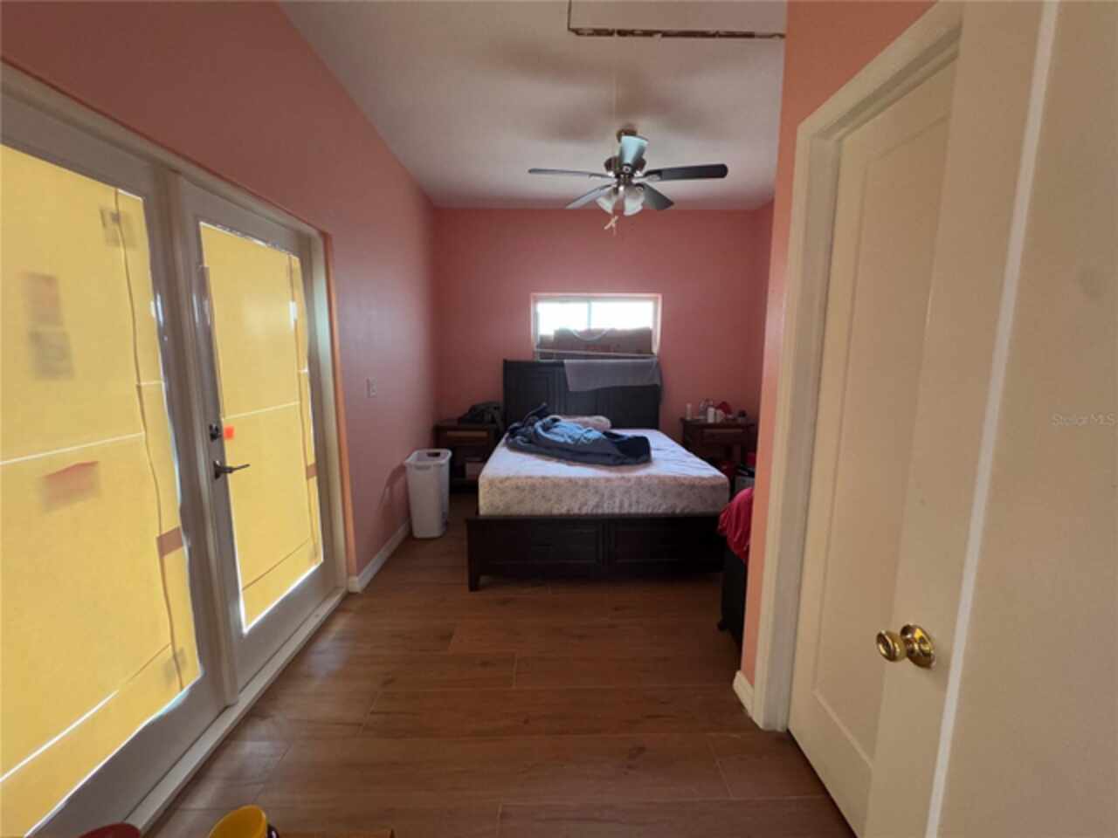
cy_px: 419
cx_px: 559
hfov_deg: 102.1
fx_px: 452
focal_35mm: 14
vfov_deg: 85.7
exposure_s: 1/60
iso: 1000
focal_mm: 2.22
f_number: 2.2
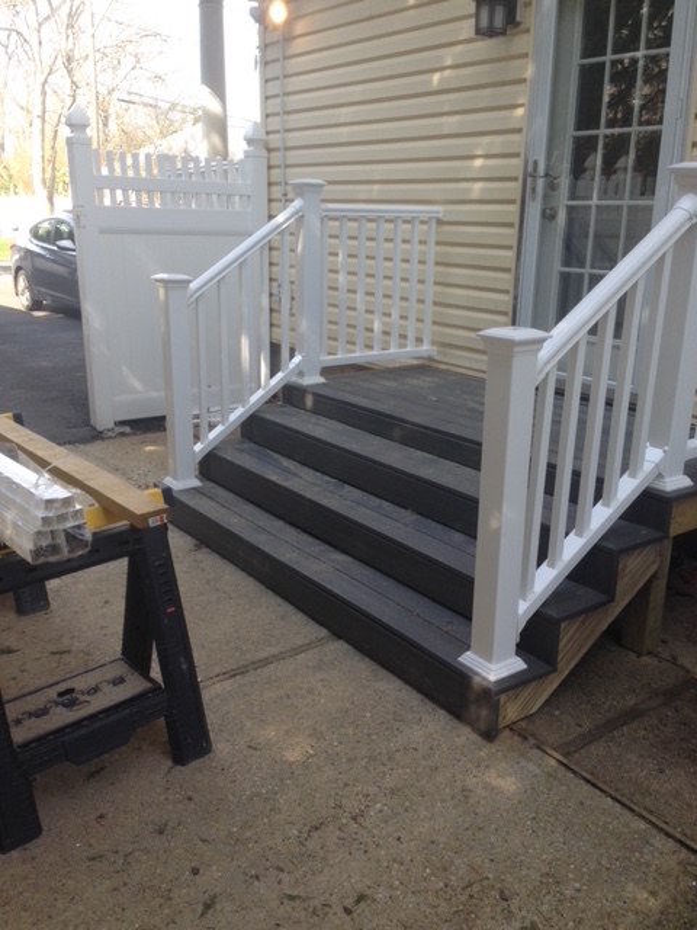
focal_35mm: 33
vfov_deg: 55.4
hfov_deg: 42.9
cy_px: 465
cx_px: 348
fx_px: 886
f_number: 2.4
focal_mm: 4.12
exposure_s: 1/190
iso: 50
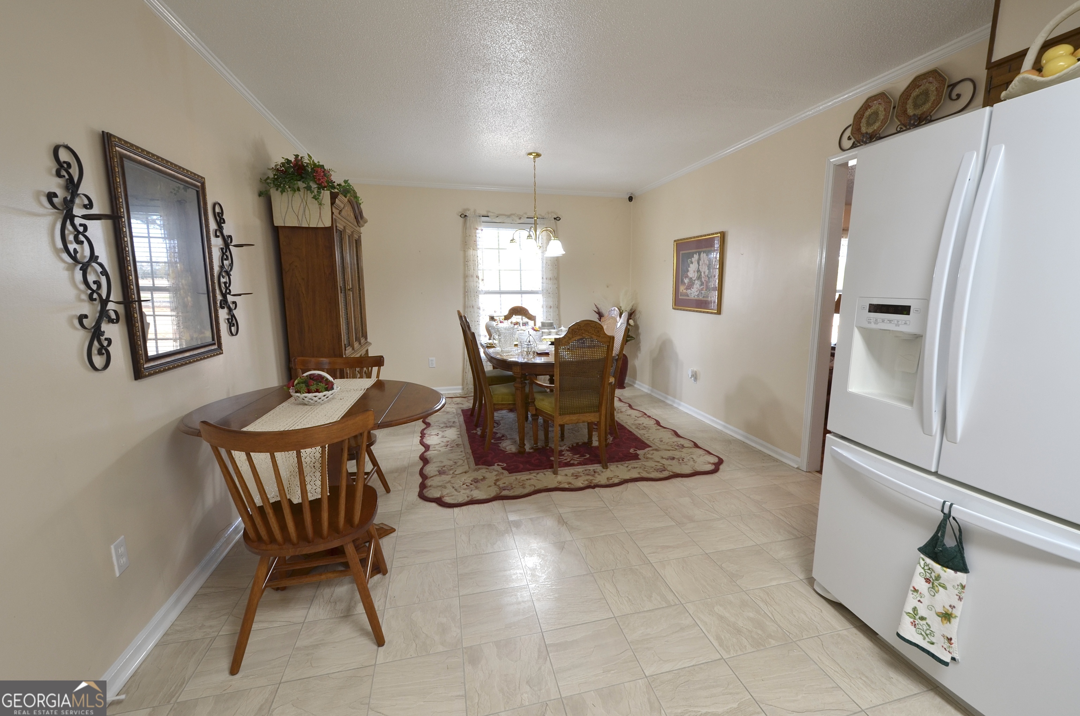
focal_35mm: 15
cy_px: 358
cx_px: 540
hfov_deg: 100.5
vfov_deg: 77.1
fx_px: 449
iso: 200
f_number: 9
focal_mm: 10
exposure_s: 1/8
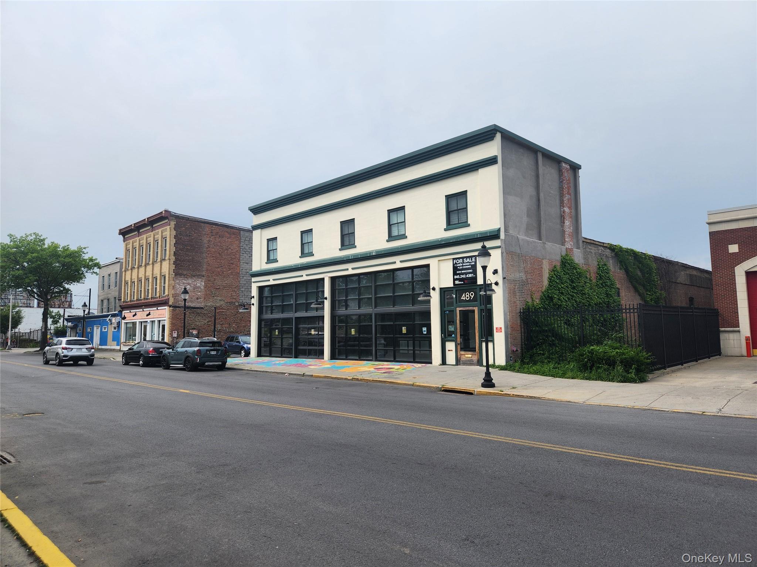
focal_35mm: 23
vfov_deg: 58.9
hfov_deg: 73.9
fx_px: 503
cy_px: 284
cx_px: 378
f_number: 1.8
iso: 20
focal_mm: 5.4
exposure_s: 1/1293
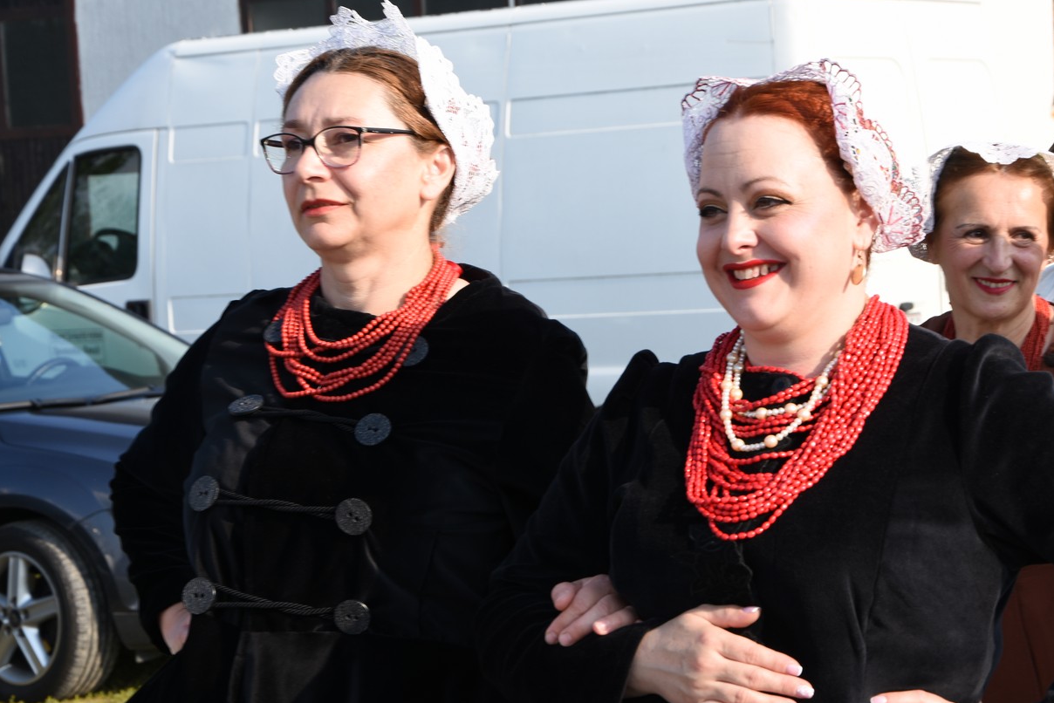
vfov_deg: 12.7
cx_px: 653
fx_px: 3163
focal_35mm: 108
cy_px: 317
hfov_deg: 18.9
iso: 110
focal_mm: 58
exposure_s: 1/160
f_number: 9
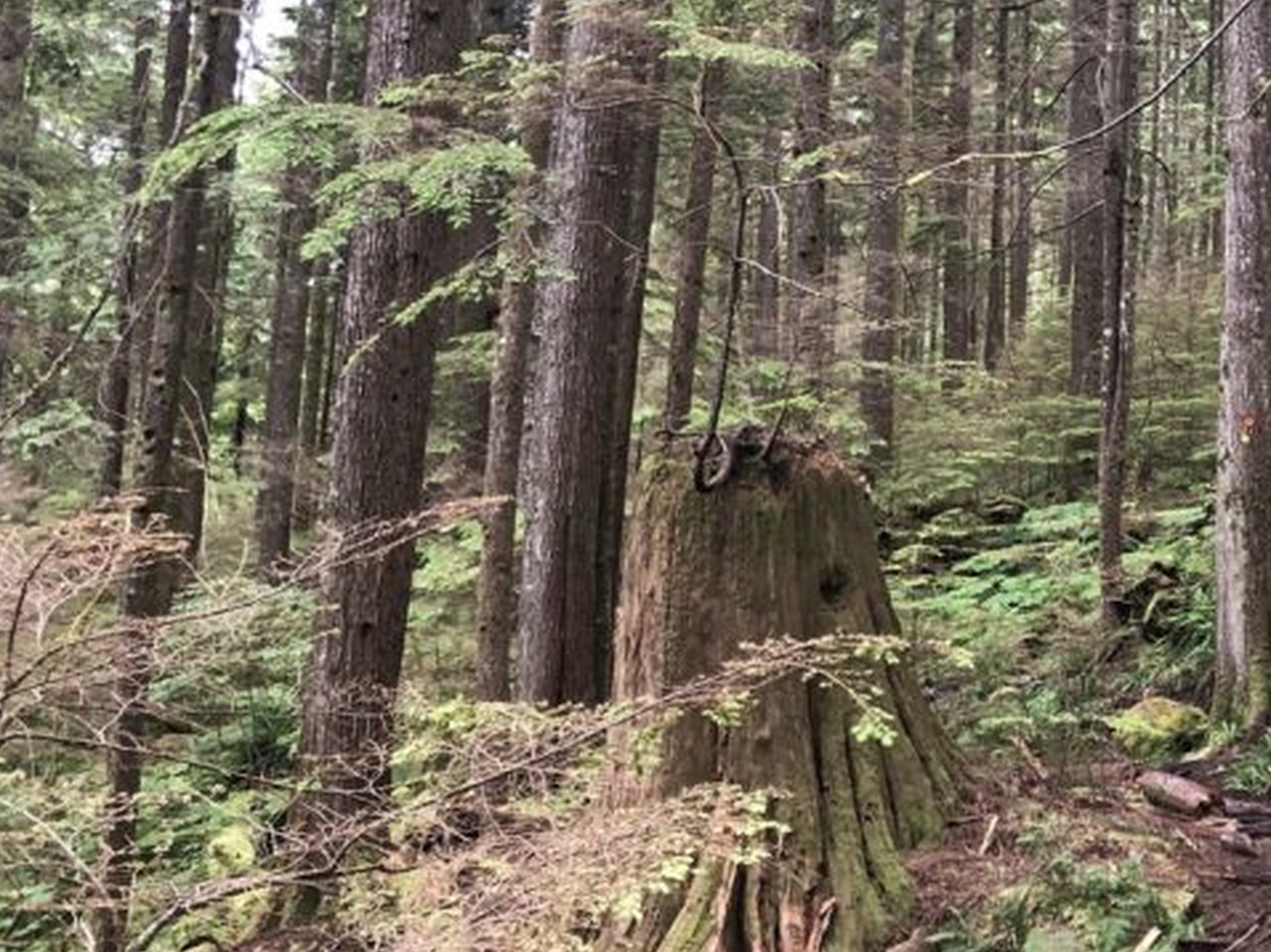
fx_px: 2202
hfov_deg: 29.6
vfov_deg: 24.1
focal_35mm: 60
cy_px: 229
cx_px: 1324
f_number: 1.8
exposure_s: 1/24
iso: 40
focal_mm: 3.99
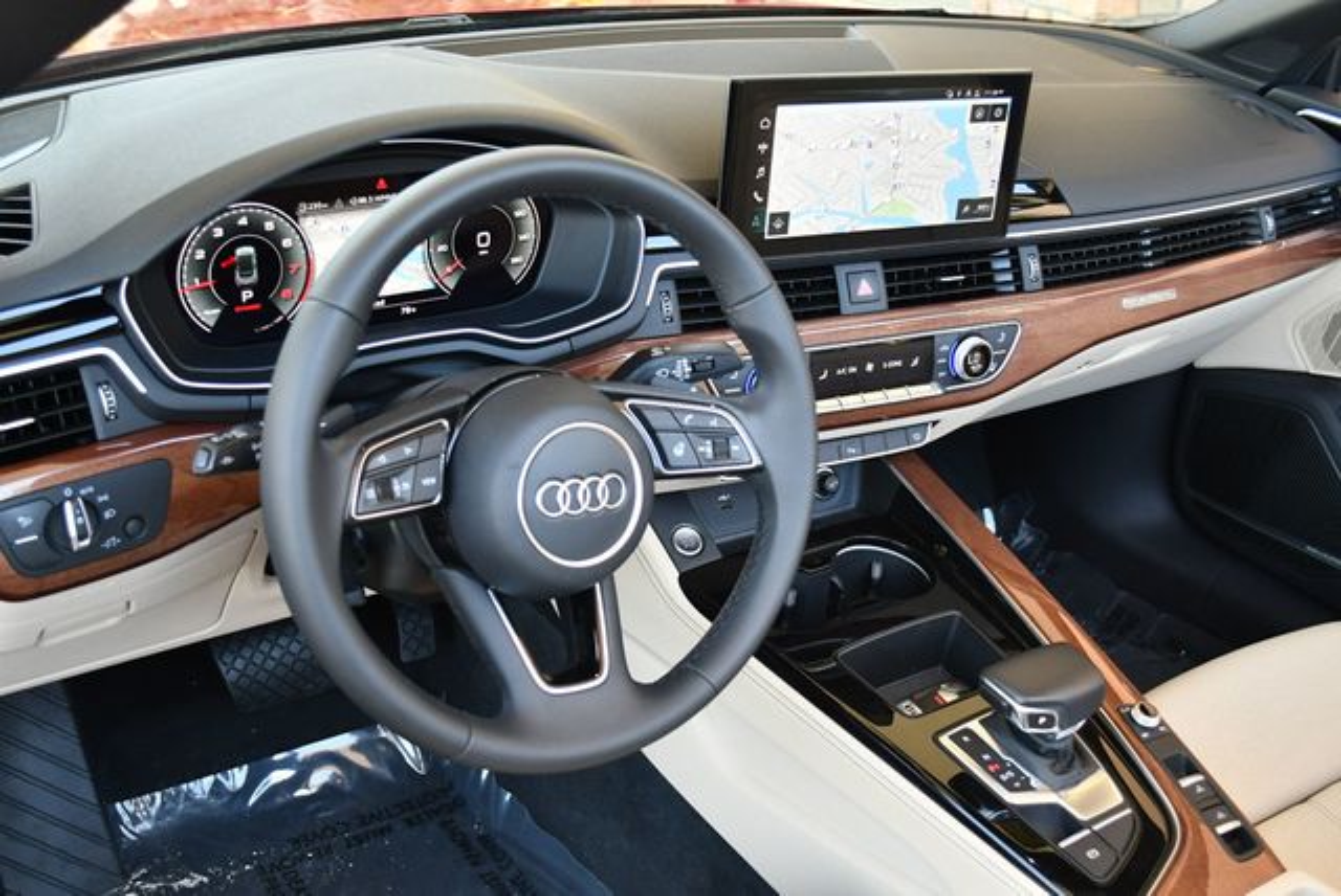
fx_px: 1640
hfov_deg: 44.5
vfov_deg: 30.6
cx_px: 670
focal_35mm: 44
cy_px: 448
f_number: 3.8
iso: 800
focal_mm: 22
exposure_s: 1/200
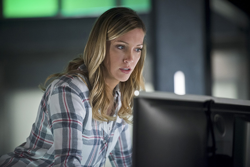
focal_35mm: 200
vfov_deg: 6.9
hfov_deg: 10.3
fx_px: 1389
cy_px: 84
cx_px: 125
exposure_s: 1/80
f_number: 2.8
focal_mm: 200
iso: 2500
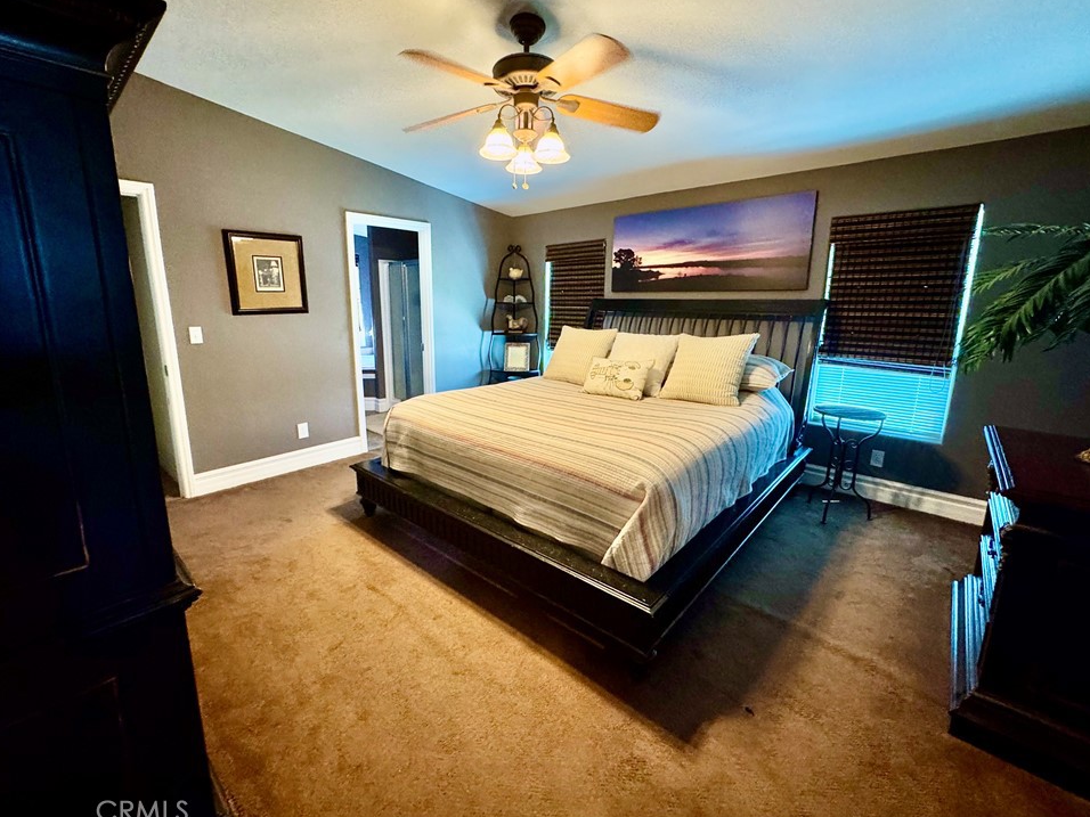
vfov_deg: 81.7
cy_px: 390
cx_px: 520
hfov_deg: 98.1
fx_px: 472
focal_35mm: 15
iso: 500
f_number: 2.2
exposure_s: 1/60
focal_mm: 2.22
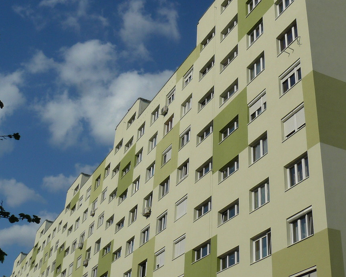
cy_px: 102
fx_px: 532
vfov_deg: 29.0
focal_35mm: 52
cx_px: 202
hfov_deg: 35.9
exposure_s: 1/400
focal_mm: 6
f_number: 8
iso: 100
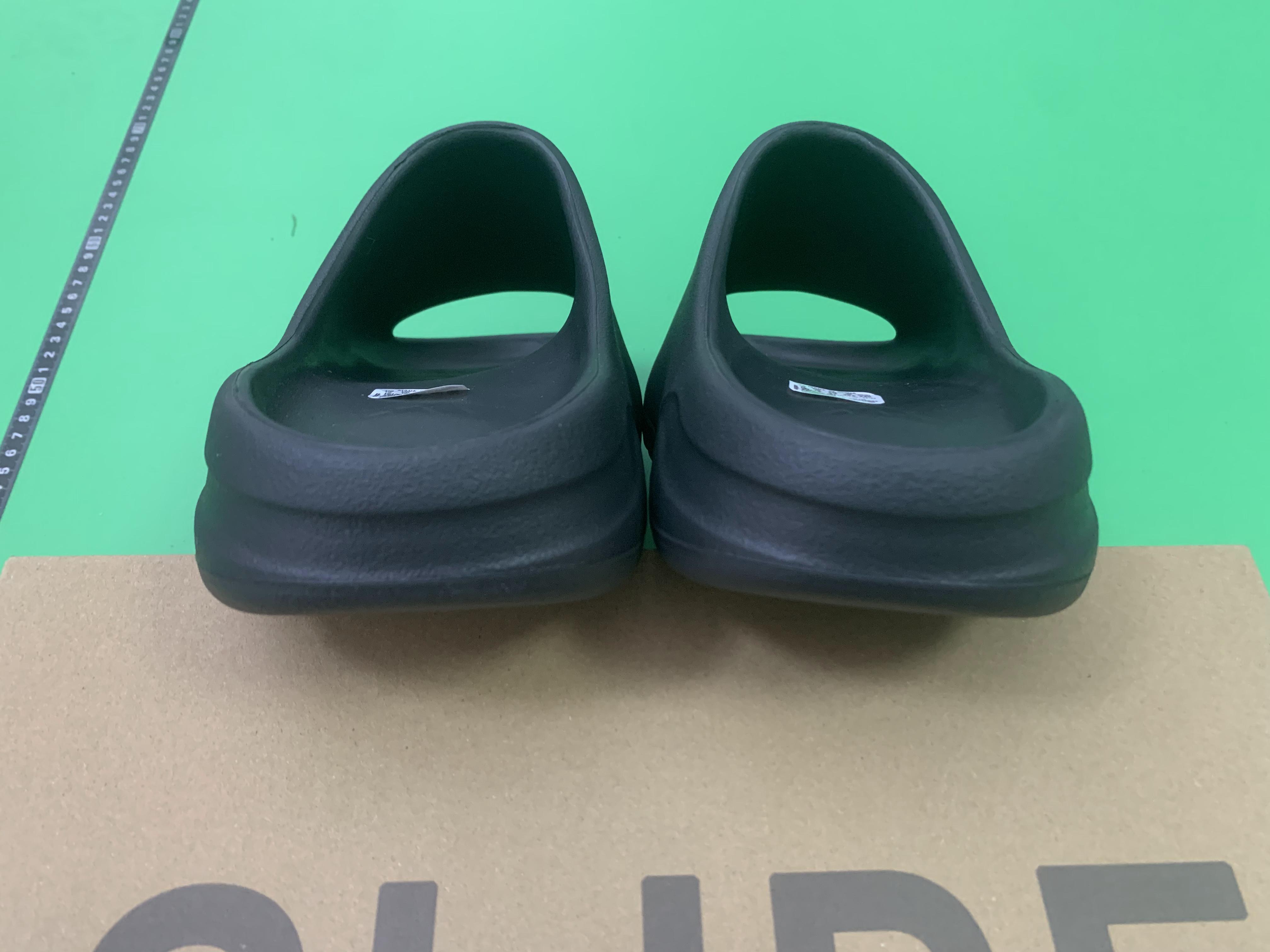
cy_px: 476
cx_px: 635
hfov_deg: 67.3
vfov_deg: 53.1
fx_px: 954
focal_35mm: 26
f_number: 1.8
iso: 400
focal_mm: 4.25
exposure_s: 1/57
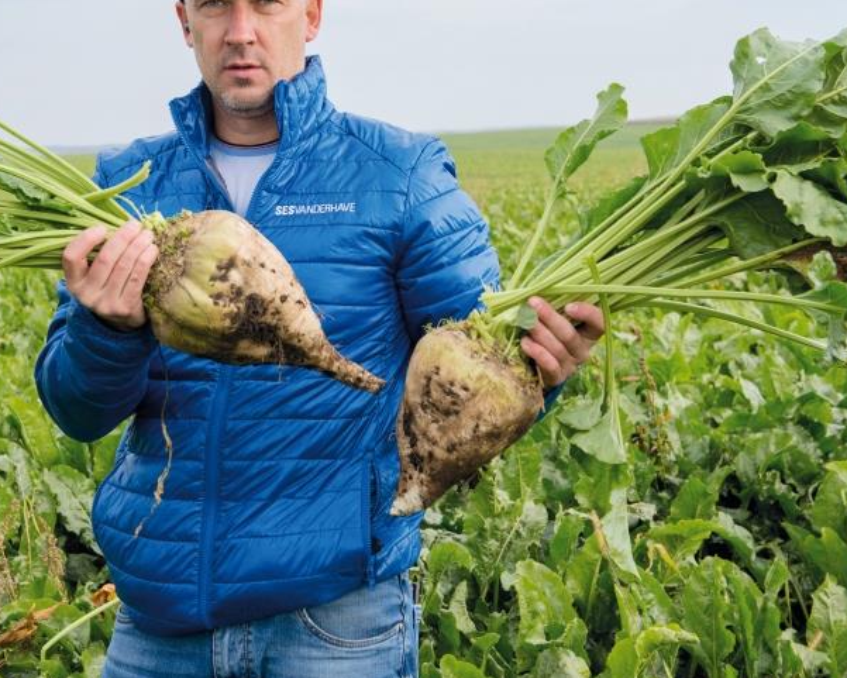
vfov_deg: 21.2
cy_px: 209
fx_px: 1805
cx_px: 273
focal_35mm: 72
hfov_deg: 26.2
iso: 320
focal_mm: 45
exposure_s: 1/1000
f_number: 6.3
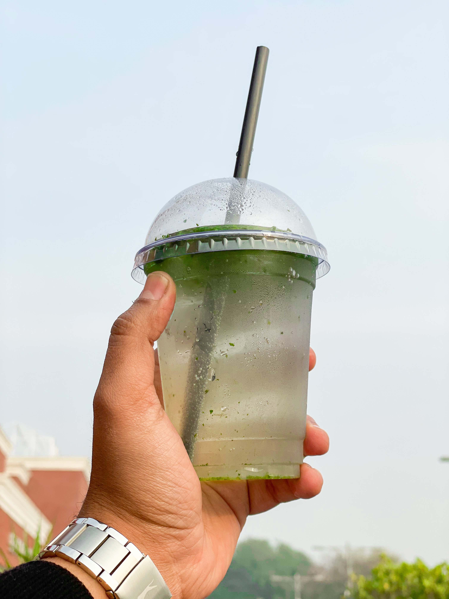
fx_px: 899
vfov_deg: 36.8
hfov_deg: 28.0
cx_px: 224
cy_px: 300
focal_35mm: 52
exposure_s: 1/1000
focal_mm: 6
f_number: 2
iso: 25
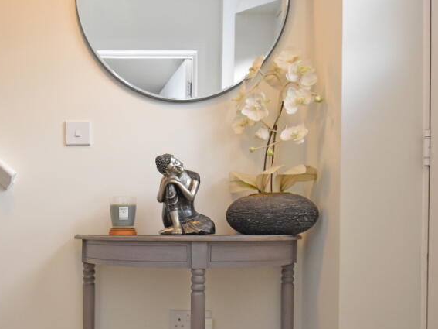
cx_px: 138
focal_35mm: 34
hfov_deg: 52.8
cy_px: 238
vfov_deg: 41.0
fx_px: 428
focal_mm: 13
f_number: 4
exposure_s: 1/125
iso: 900
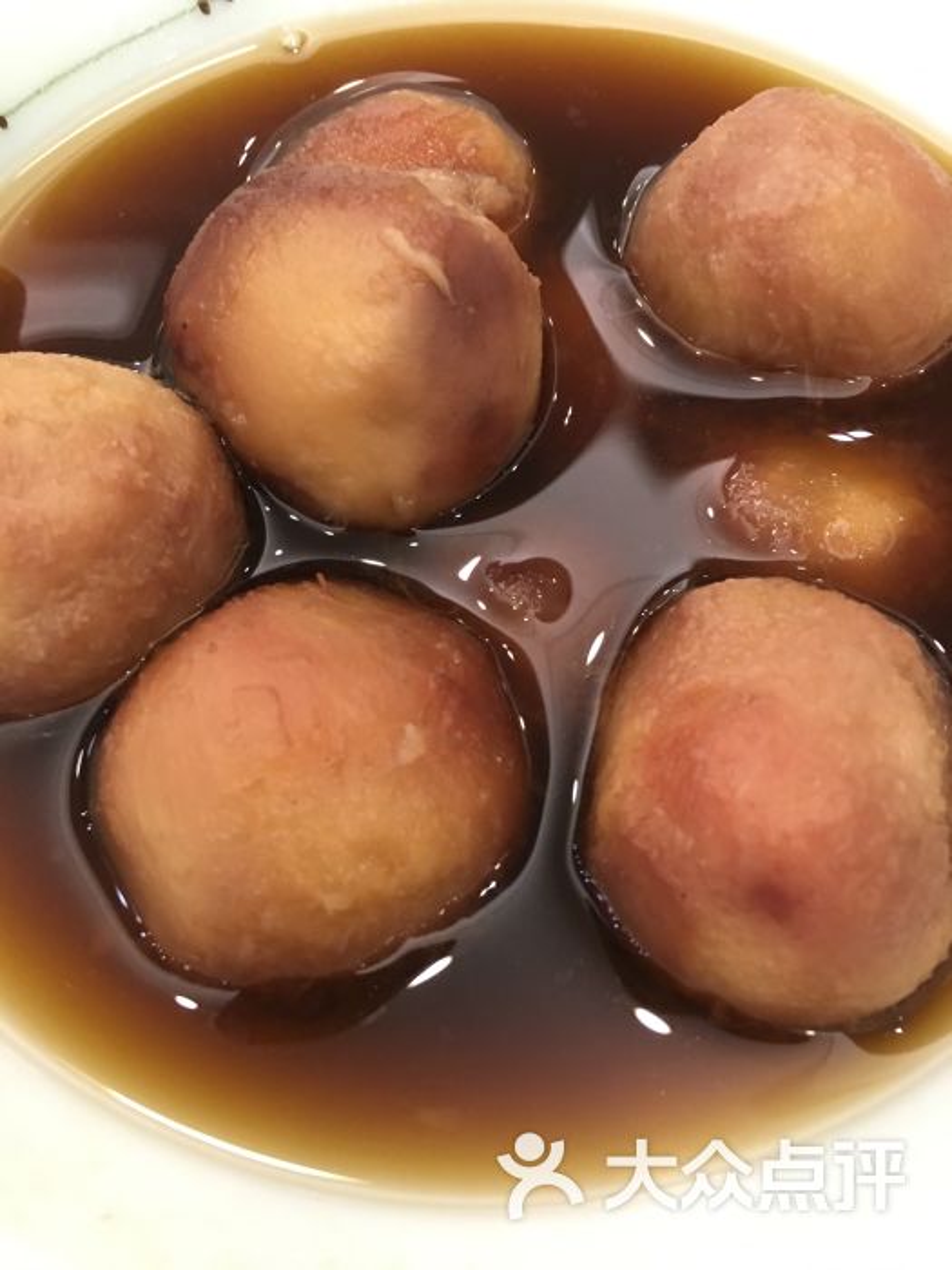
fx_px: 1063
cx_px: 476
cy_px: 635
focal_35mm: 29
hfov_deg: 48.2
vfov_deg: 61.7
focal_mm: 4.15
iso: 200
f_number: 2.2
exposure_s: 1/33
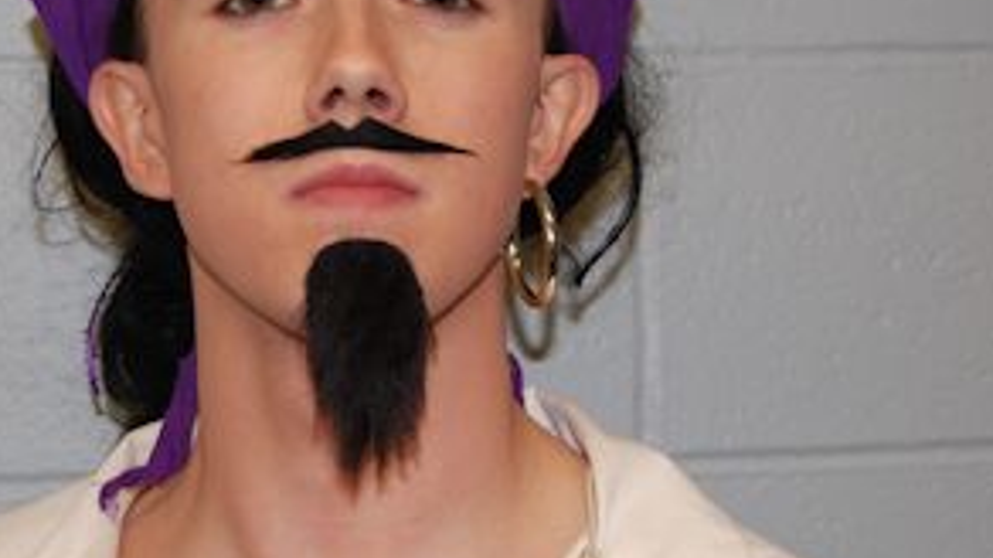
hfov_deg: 23.2
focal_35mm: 92
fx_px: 2422
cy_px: 182
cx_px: 418
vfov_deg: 13.1
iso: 400
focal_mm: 38
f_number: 5
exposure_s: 1/60
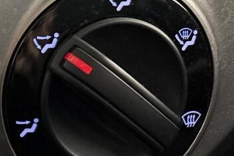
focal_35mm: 110
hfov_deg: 15.7
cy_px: 38
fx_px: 715
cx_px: -195
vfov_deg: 12.4
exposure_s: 1/28
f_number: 1.6
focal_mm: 5.96
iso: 640
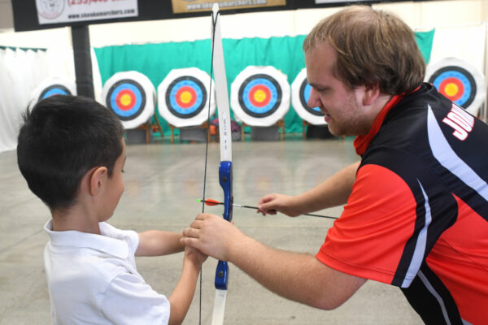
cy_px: 162
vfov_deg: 36.9
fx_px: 488
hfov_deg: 53.1
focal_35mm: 36
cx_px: 244
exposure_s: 1/100
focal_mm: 24
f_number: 4
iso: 1600
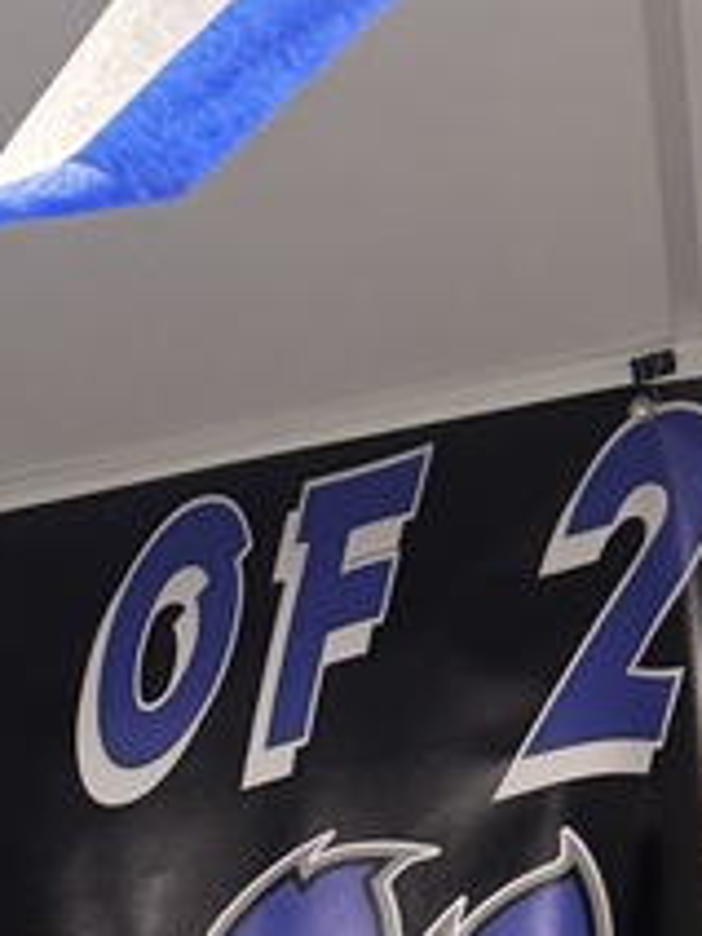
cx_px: -291
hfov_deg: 12.3
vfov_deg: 13.4
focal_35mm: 116
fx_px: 3137
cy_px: 2115
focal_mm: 6.76
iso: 250
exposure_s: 1/60
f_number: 1.78
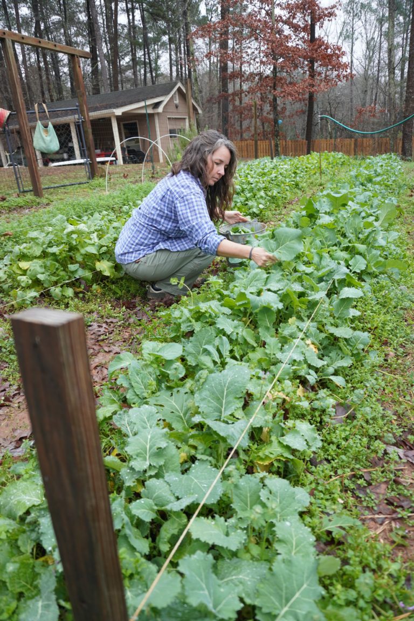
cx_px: 207
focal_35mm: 24
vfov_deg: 73.7
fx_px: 414
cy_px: 310
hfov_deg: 53.1
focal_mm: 16
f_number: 3.5
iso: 200
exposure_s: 1/160
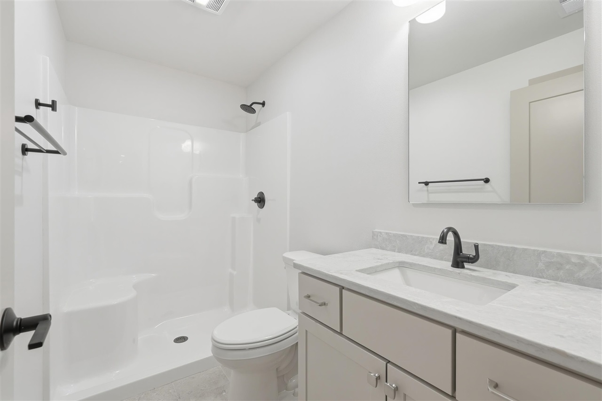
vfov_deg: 72.0
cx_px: 301
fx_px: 276
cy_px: 200
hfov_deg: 95.0
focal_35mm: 16
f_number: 9
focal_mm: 16.5
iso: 250
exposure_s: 1/200
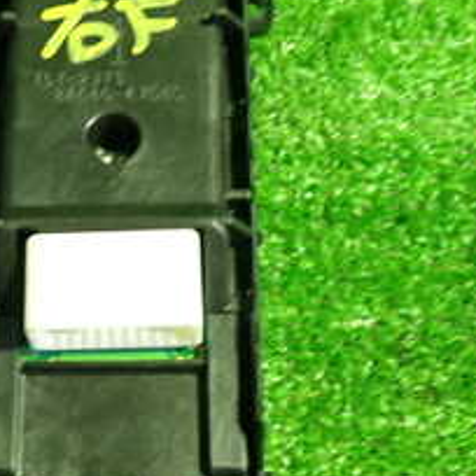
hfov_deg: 22.0
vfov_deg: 22.1
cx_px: 128
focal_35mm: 78
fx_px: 1213
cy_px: 156
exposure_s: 1/30
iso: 400
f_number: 2.3
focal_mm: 5.4
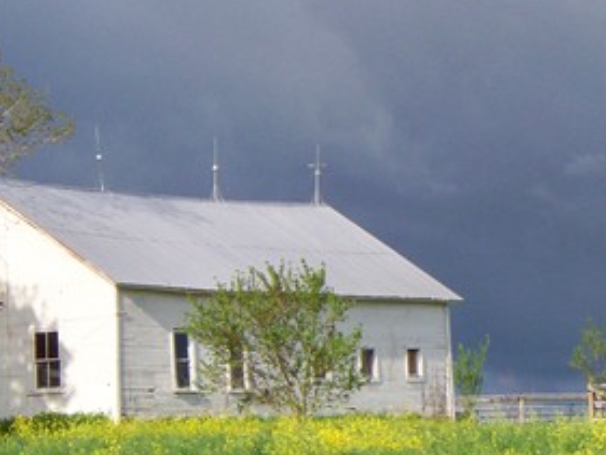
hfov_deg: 8.7
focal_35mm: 225
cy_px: 205
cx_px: 593
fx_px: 3941
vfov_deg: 6.6
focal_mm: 16.86
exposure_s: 1/400
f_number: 5.9
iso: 125
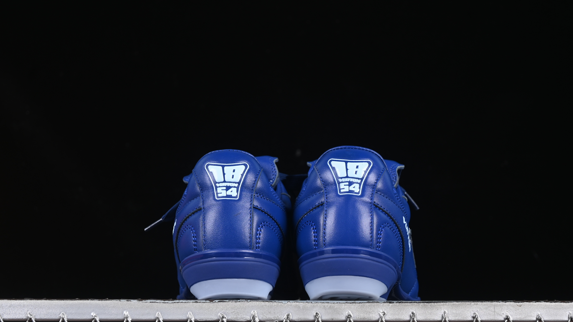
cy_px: 181
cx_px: 288
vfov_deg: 15.3
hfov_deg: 26.9
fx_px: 1200
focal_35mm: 79
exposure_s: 1/60
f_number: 6.3
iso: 160
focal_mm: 50
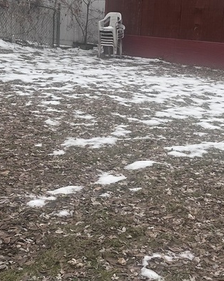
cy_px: 108
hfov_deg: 24.0
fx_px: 523
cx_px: 163
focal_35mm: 63
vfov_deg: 29.9
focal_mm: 6.86
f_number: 1.78
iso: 80
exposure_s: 1/822
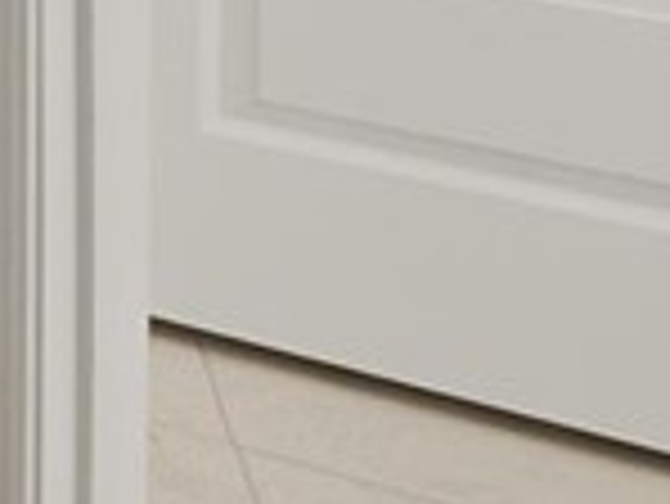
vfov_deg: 13.2
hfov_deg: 10.3
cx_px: -1531
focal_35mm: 84
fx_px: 1627
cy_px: -700
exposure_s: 1/80
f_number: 4.5
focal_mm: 12
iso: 160
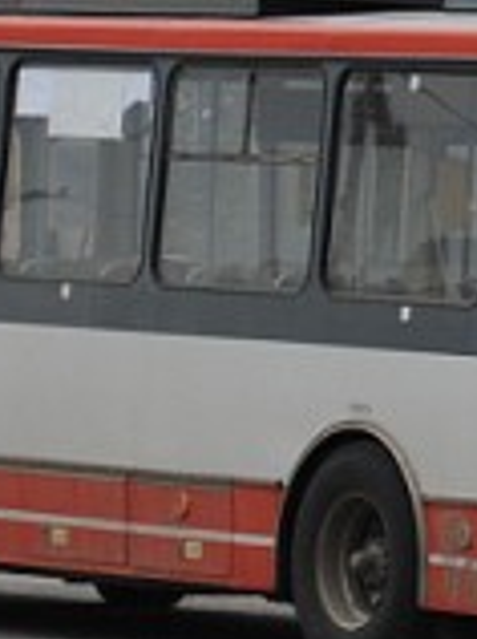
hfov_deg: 2.9
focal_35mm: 515
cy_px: -245
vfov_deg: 3.8
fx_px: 9490
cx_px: 1172
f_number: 6.3
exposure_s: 1/160
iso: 100
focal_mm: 55
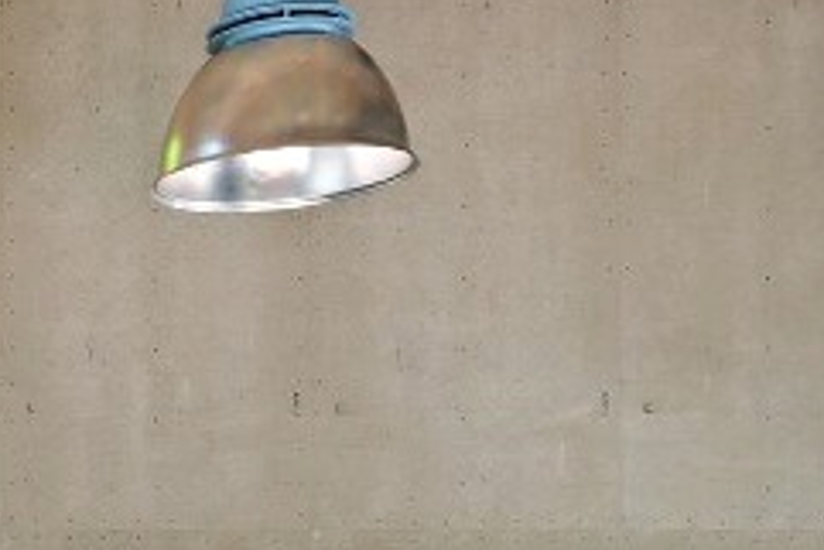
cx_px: -725
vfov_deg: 13.9
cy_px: 801
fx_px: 2130
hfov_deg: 17.2
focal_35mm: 93
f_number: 8
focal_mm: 14
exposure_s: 1/10
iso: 100
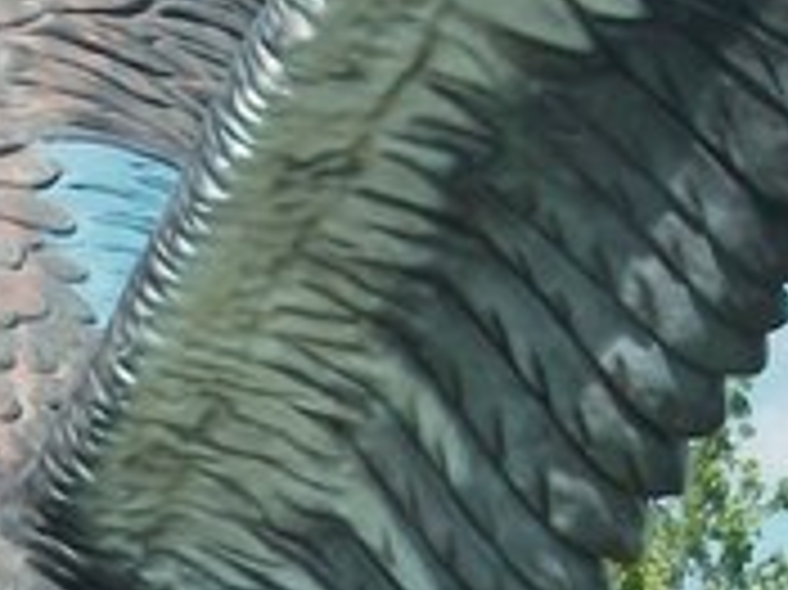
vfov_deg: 3.2
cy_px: 869
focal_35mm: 466
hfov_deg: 4.2
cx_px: -176
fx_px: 10601
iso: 80
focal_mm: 17.1
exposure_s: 1/400
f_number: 5.1
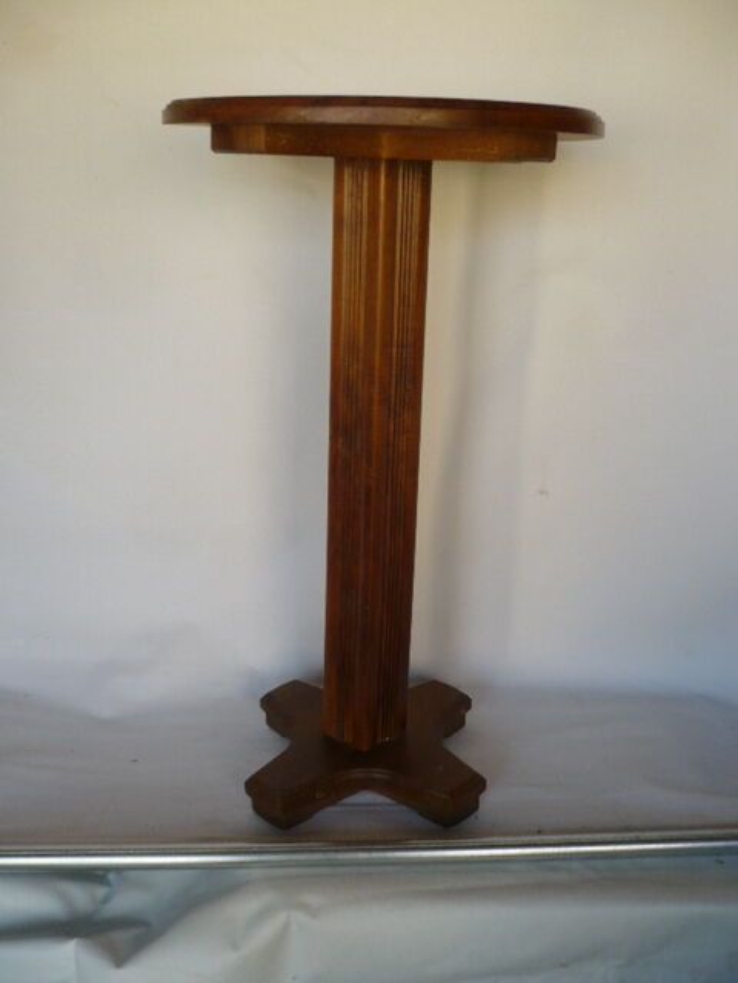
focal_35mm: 35
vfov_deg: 52.6
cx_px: 369
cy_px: 492
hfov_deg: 40.7
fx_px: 995
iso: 100
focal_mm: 5.8
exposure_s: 1/60
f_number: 2.8
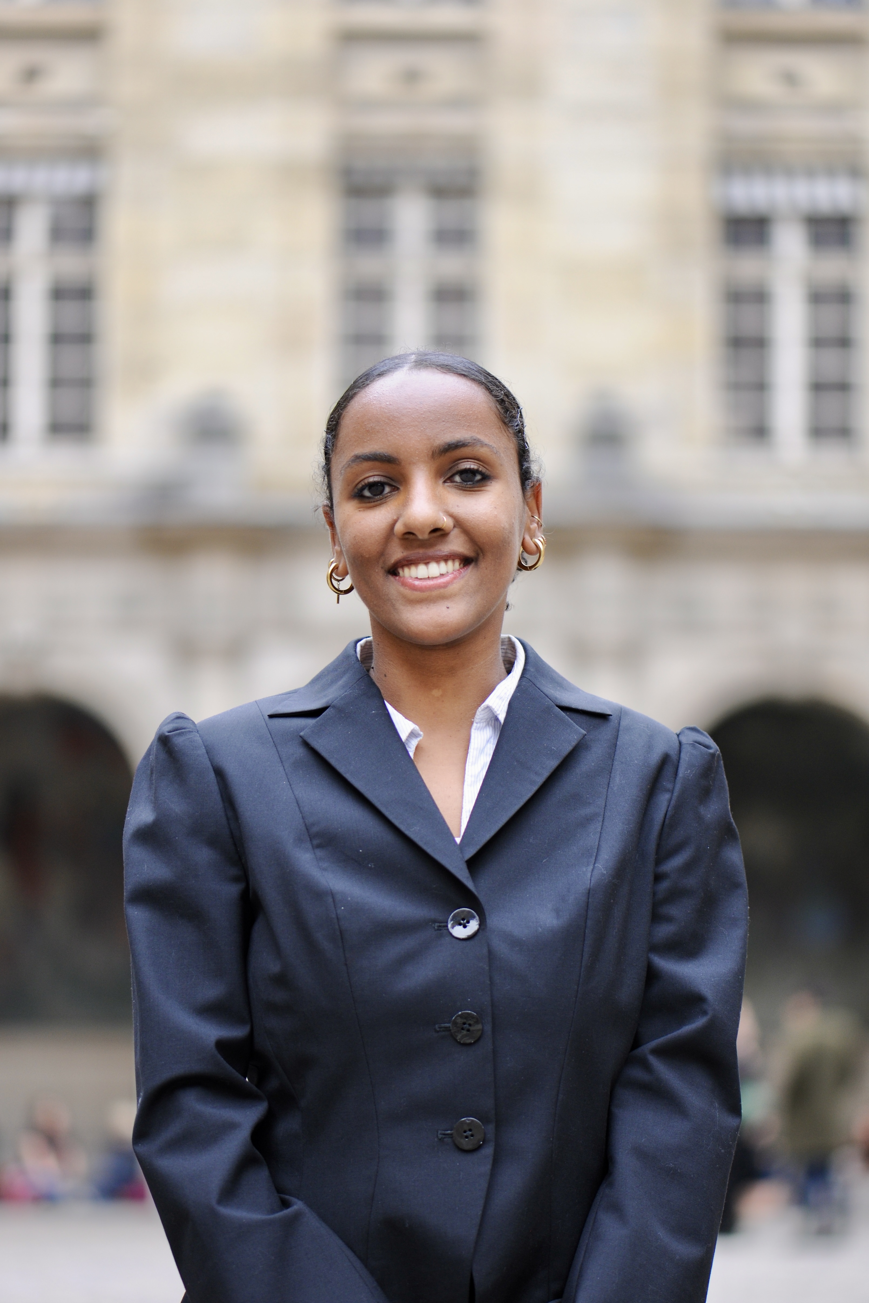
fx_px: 3802
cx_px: 434
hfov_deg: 13.0
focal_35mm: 105
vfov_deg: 19.5
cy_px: 652
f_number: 2.8
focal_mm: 105
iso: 360
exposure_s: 1/160
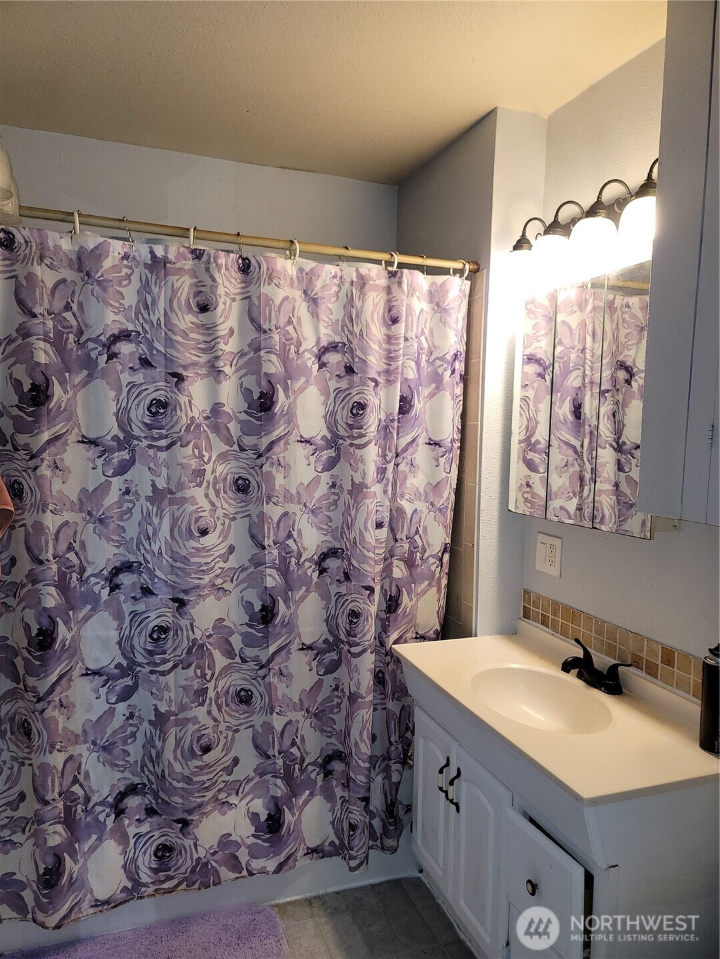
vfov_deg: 69.4
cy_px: 480
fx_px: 693
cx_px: 360
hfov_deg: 54.9
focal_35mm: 25
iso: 100
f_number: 1.8
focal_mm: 7
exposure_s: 1/40
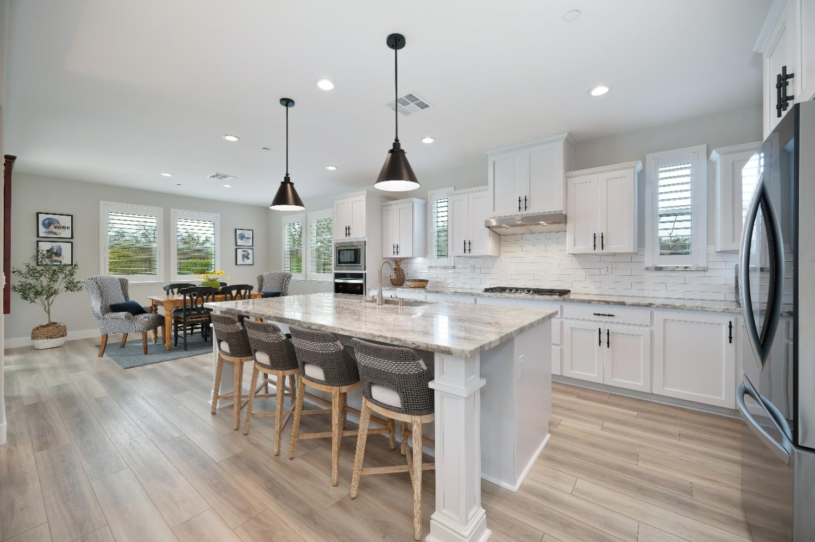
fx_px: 317
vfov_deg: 81.1
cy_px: 271
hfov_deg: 104.3
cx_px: 408
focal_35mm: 14
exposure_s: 1/100
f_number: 5
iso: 500
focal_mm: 14
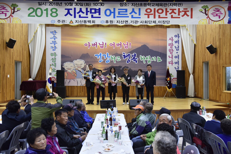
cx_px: 116
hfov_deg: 60.3
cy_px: 77
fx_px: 199
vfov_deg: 42.3
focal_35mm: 31
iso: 800
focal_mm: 31
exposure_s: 1/125
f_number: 4.5
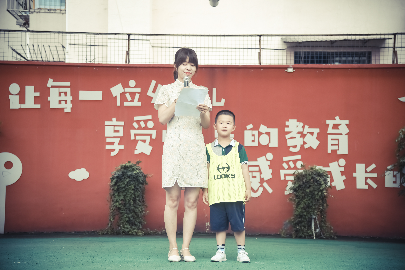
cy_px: 135
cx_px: 202
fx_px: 788
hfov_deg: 28.8
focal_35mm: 70
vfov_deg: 19.5
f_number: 4
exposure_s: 1/200
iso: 160
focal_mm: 70
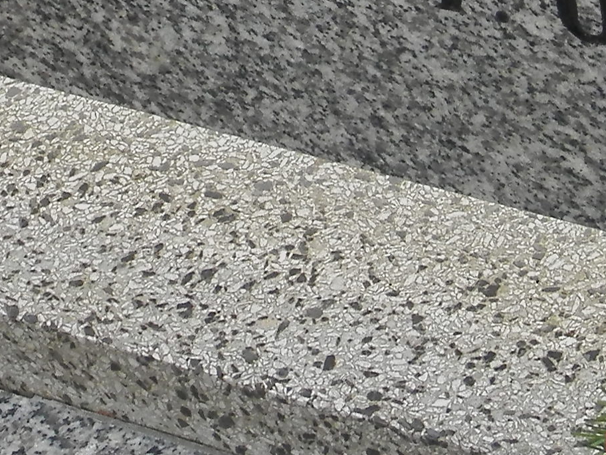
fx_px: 3536
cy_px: -305
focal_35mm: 202
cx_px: 272
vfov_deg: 7.2
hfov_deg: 9.8
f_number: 3.5
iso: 80
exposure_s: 1/200
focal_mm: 7.2
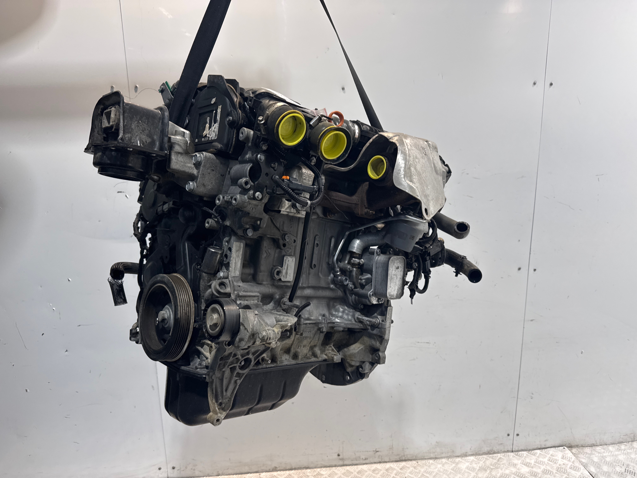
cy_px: 239
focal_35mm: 24
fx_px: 442
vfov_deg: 56.8
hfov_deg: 71.6
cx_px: 318
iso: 80
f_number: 1.78
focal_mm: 6.76
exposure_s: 1/100
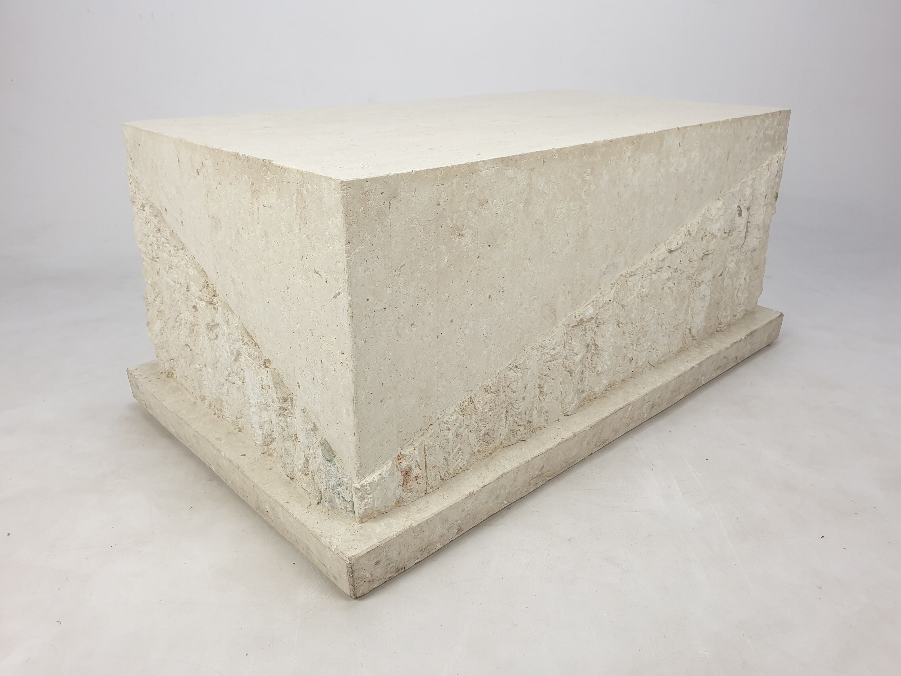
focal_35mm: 26
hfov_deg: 67.3
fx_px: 677
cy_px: 338
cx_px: 450
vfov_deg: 53.1
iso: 64
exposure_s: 1/100
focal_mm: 4.3
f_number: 2.4
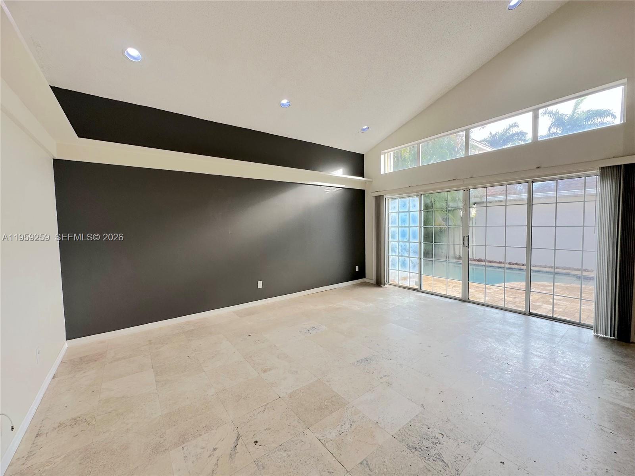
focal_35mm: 14
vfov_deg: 85.7
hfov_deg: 102.1
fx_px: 257
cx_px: 318
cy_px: 238
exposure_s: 1/120
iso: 64
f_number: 2.2
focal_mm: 2.22
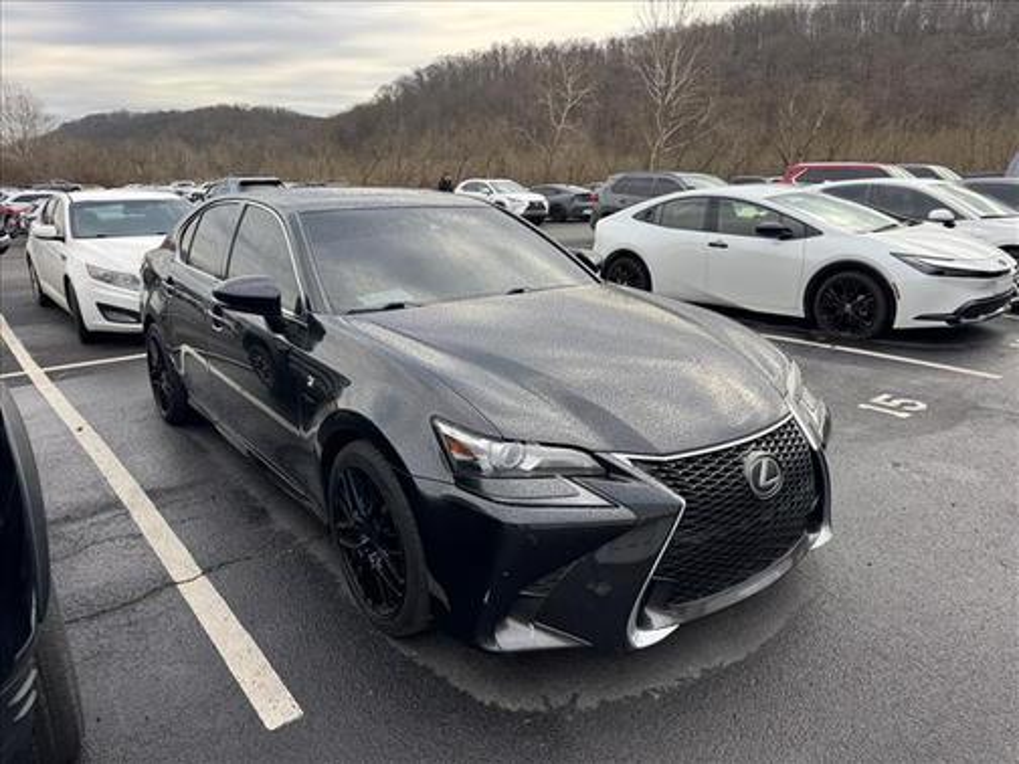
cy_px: 382
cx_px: 510
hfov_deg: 71.6
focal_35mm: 24
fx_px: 706
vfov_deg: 56.8
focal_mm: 6.76
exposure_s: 1/792
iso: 80
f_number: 1.78
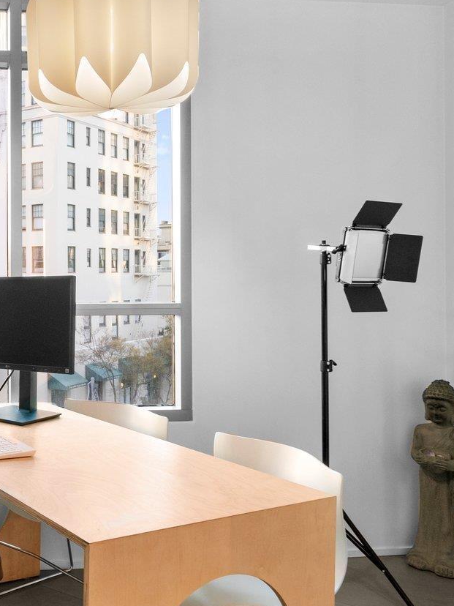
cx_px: -3
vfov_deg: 47.6
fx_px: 685
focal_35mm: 39
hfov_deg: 33.4
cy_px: 278
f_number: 8
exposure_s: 1/15
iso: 400
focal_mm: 16.5
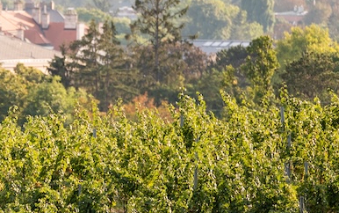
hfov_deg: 2.2
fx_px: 8637
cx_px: -395
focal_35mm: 934
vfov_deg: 1.4
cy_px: 233
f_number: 4.5
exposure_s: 1/200
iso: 100
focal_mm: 200
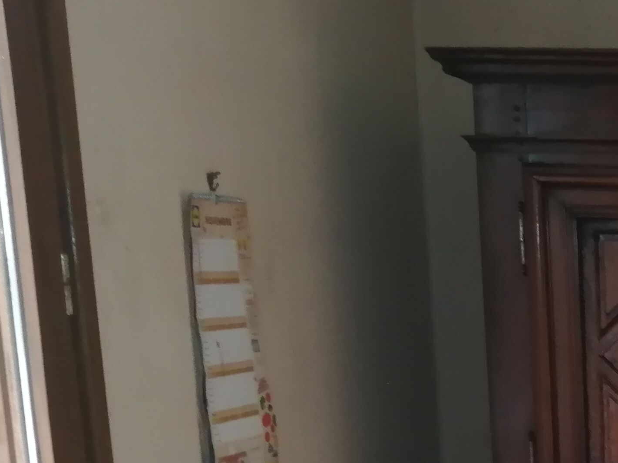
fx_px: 1357
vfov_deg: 18.4
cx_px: 866
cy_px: 544
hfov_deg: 22.2
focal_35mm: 76
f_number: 1.8
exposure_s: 1/33.3
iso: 125
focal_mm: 3.6
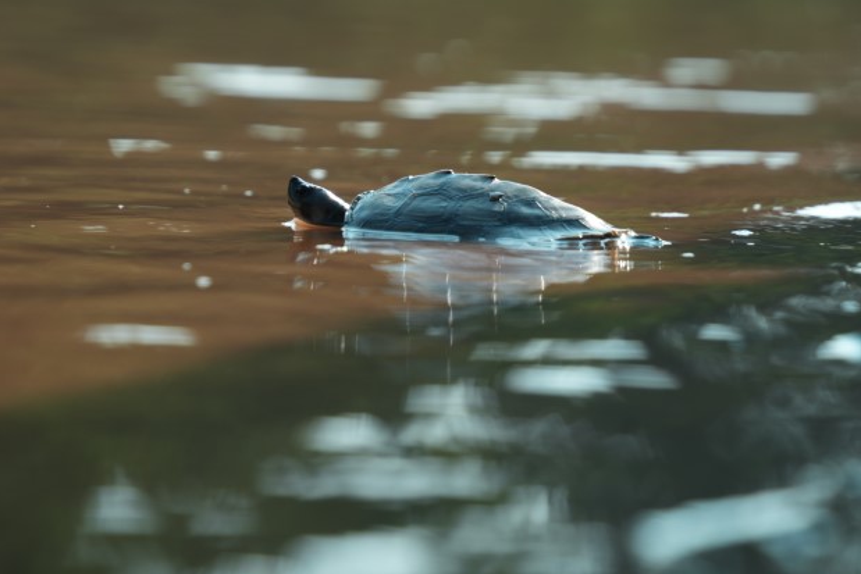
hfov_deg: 6.2
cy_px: 181
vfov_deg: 4.2
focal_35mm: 331
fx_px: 7918
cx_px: 373
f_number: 5.6
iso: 160
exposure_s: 1/400
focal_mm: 200
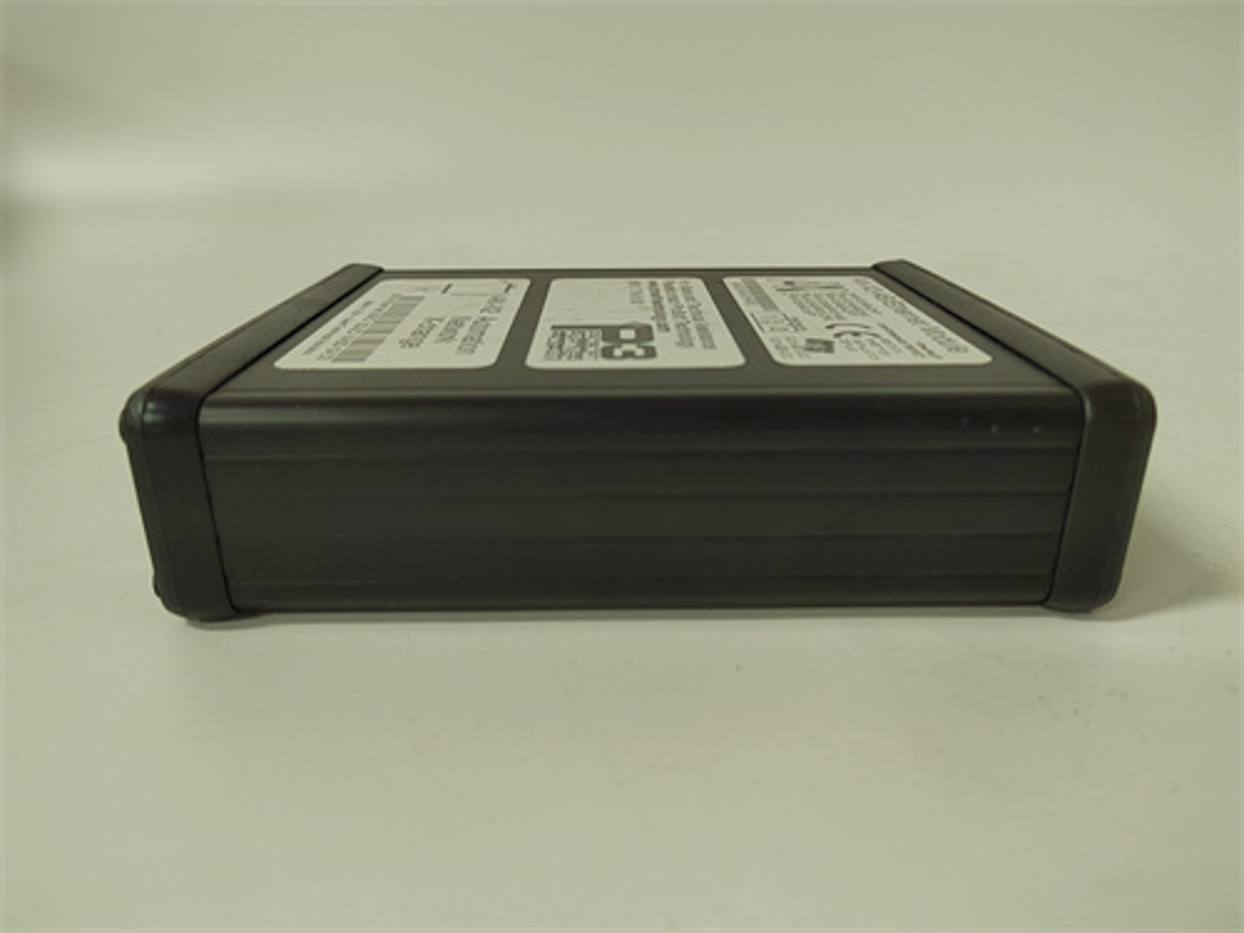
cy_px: 466
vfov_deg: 58.9
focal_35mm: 23
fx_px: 827
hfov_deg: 73.9
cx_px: 622
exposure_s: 1/100
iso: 1694
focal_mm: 5.52
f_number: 1.9
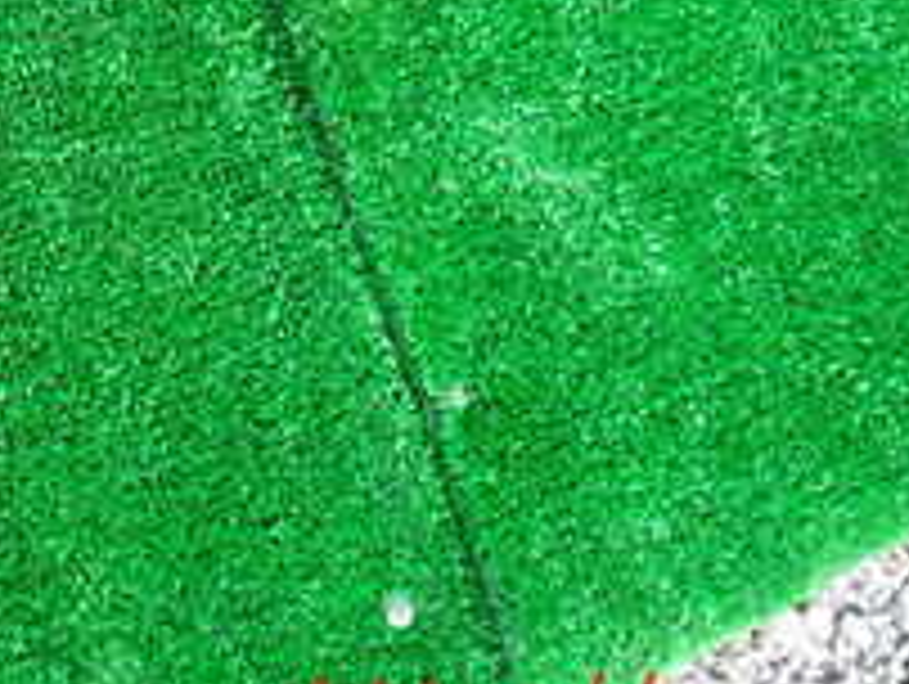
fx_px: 2340
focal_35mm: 89
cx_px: -22
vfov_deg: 15.7
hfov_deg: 21.2
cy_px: -234
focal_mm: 5.4
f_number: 2.3
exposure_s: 1/30
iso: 640
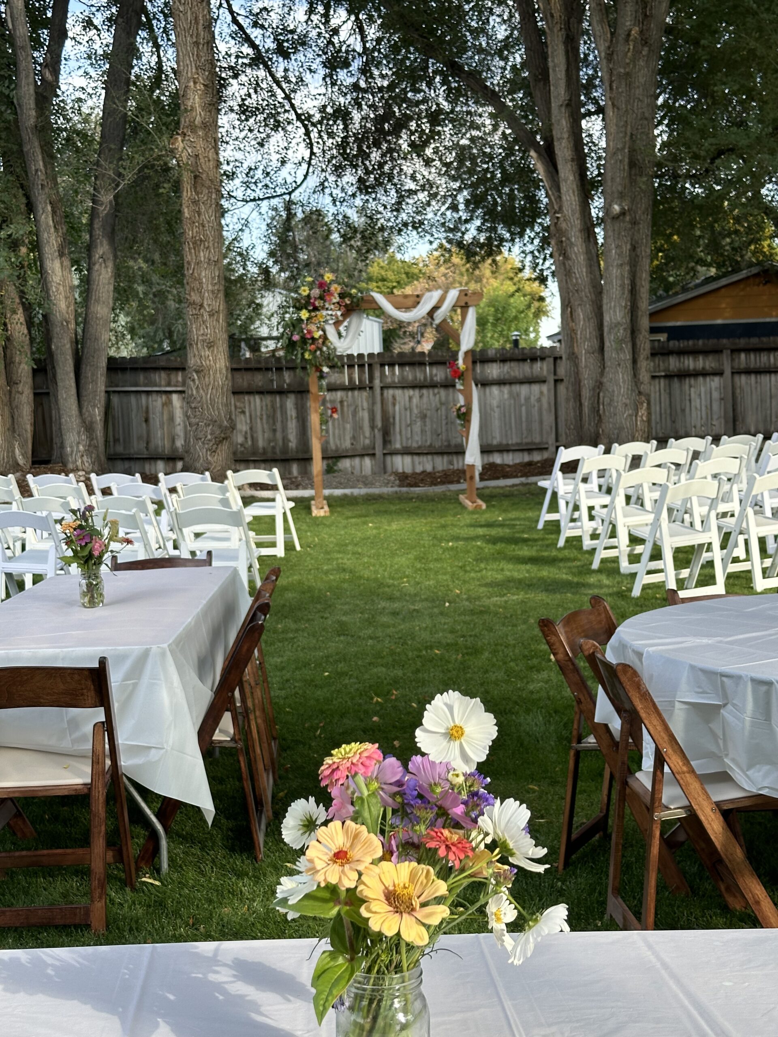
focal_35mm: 48
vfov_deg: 39.7
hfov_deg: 30.3
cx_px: 389
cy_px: 518
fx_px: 1438
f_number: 1.78
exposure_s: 1/623
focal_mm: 6.86
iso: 64
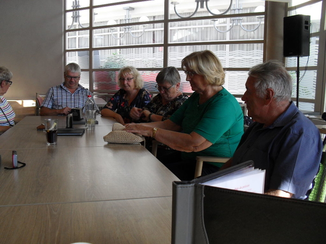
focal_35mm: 35
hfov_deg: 52.6
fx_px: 330
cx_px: 163
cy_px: 122
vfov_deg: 40.7
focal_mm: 6.3
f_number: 3.2
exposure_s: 1/45
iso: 100
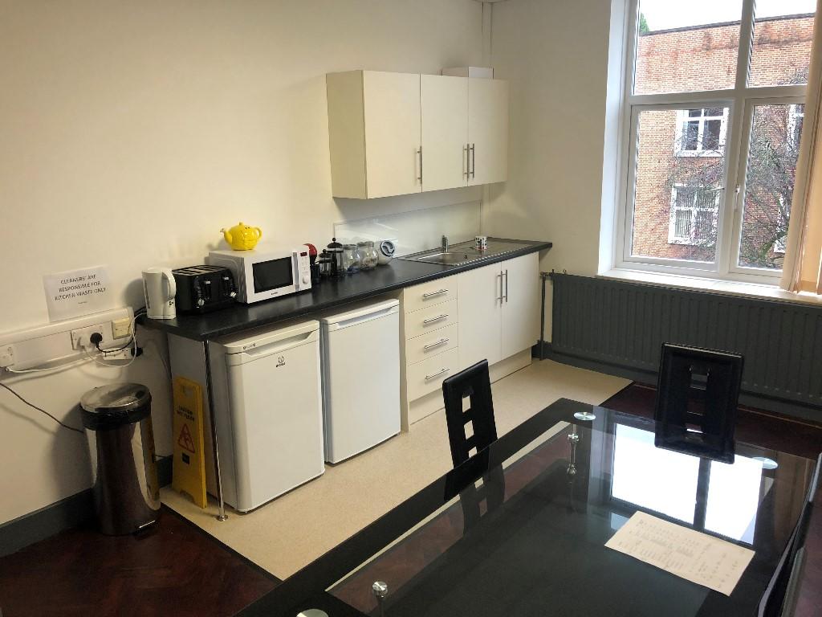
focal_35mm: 28
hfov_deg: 63.4
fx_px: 665
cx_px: 411
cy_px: 308
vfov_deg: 49.7
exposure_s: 1/25
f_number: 1.8
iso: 40
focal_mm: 3.99
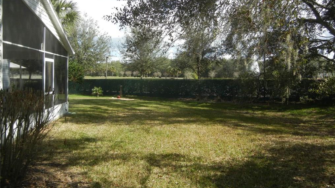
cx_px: 169
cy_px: 75
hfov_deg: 59.5
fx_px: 293
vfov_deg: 35.5
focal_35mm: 33
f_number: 7
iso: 230
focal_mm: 5.4
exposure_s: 1/310
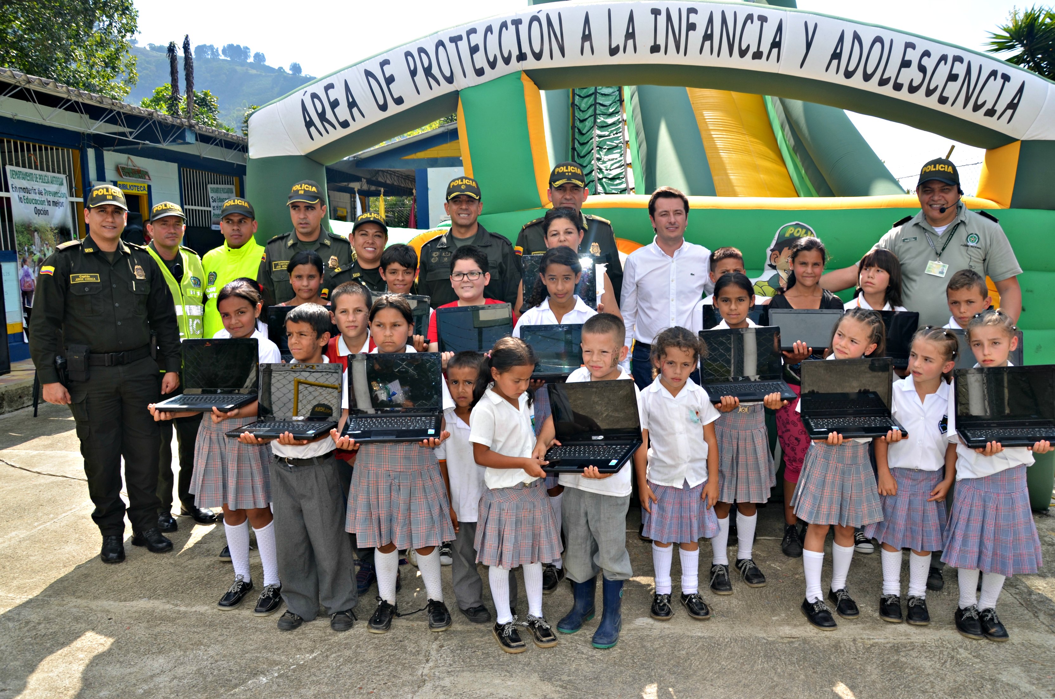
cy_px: 350
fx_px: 790
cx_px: 528
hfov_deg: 67.5
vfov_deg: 47.7
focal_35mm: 27
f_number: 6.3
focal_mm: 18
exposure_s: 1/250
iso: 100
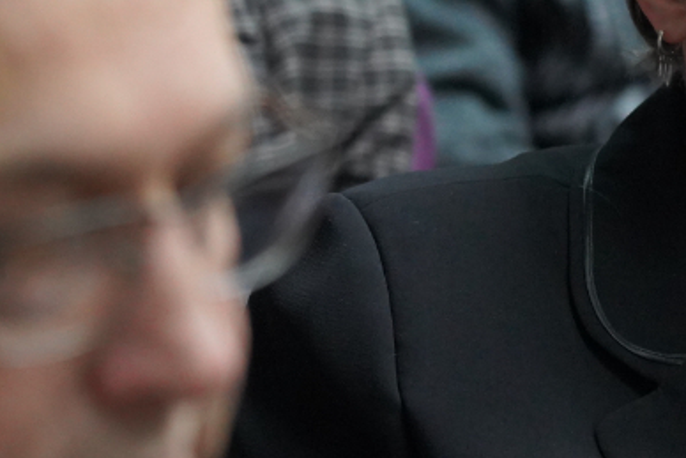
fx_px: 6710
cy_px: -153
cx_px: 863
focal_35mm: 352
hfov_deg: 5.8
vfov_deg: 3.9
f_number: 4
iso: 6400
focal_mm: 105
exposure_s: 1/160
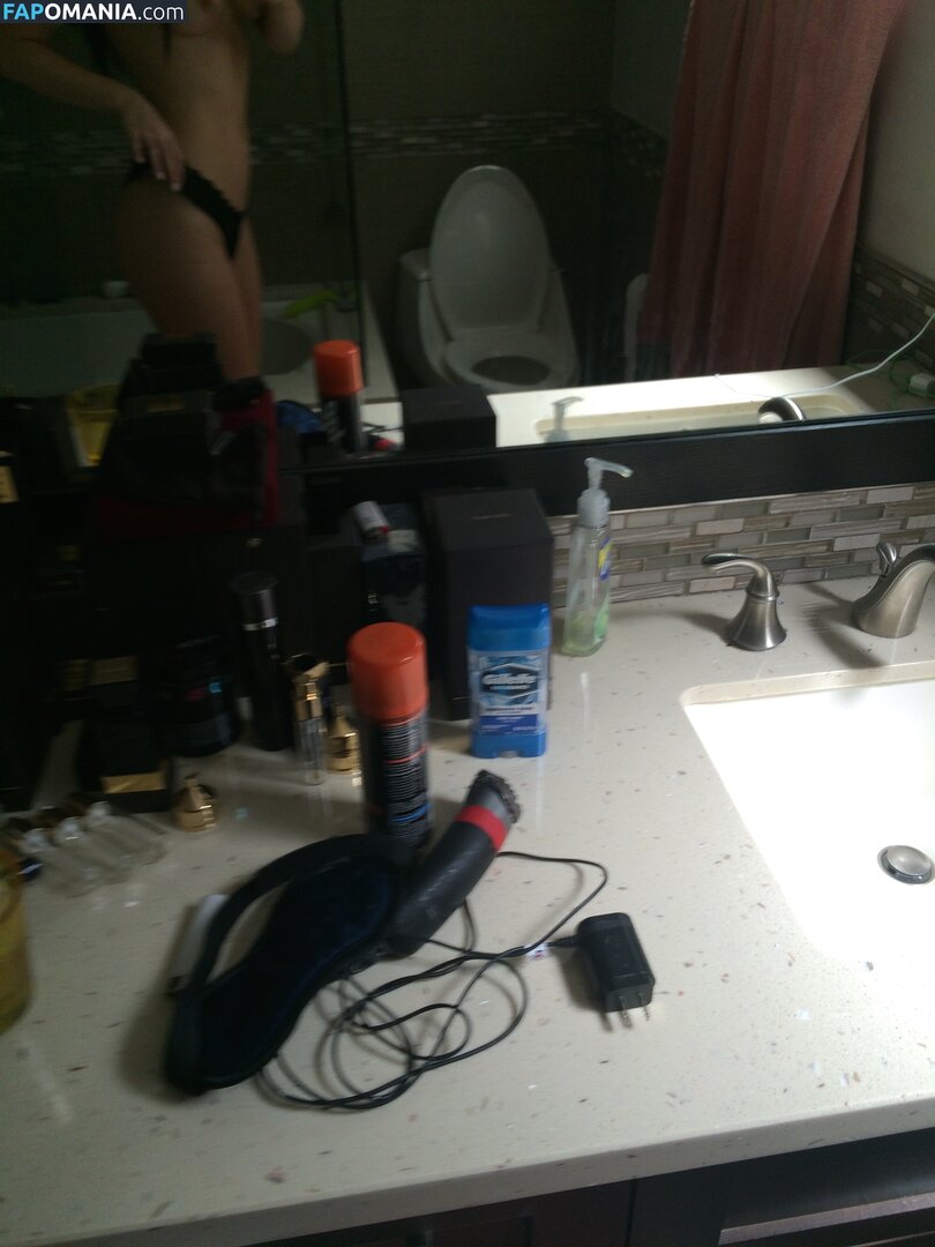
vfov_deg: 61.7
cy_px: 624
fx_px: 1044
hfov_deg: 48.2
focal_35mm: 29
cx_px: 468
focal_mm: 4.15
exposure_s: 1/60
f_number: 2.2
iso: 50
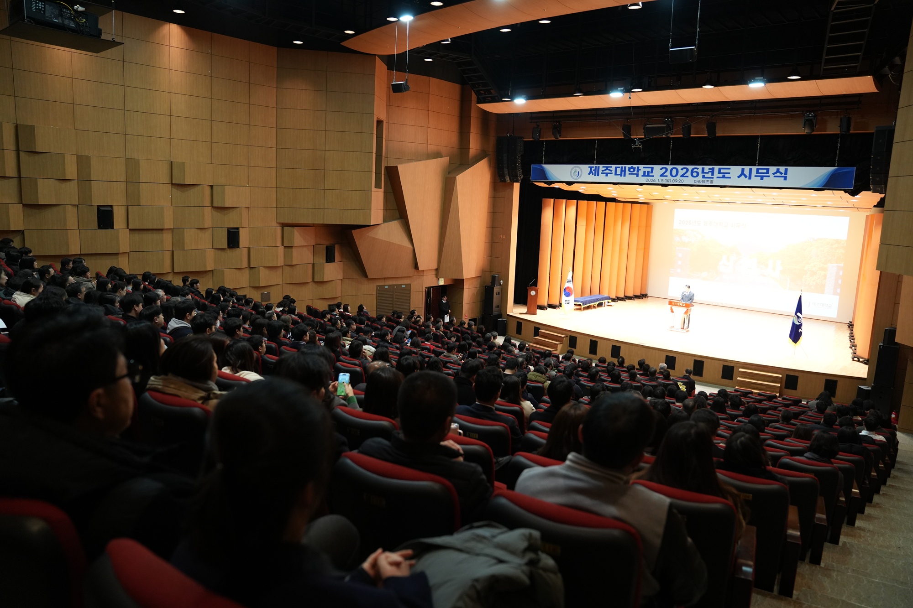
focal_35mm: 24
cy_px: 304
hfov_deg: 73.7
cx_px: 456
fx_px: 609
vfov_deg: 53.1
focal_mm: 24
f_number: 2.8
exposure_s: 1/160
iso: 2000
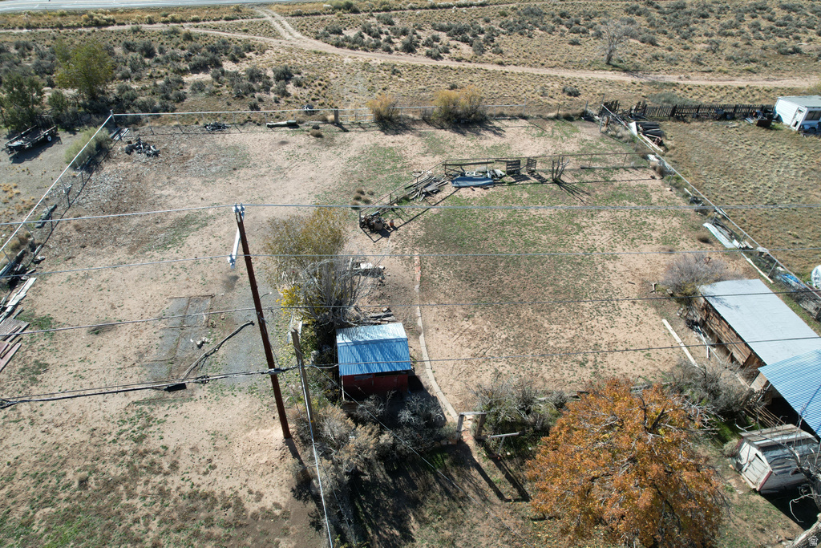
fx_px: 502
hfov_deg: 78.6
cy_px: 274
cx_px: 410
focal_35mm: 22
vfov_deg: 57.2
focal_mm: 8.38
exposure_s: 1/1000
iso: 100
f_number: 2.8
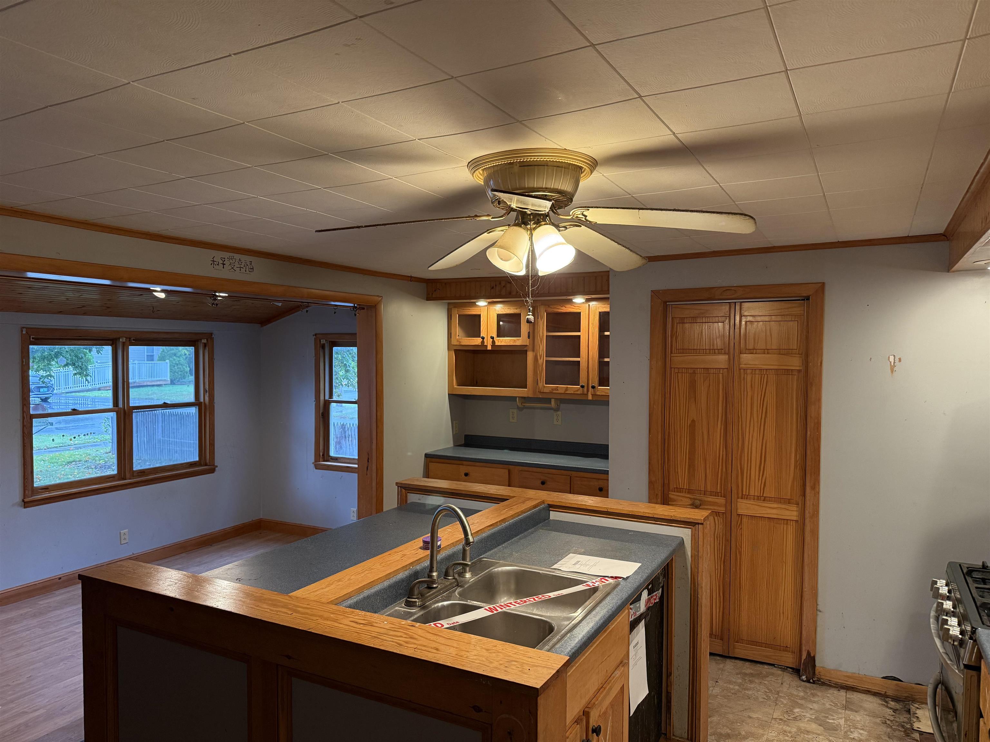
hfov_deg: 71.6
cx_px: 495
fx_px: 686
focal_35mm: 24
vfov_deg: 56.8
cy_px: 371
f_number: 1.78
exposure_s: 1/60
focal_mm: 6.76
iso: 320
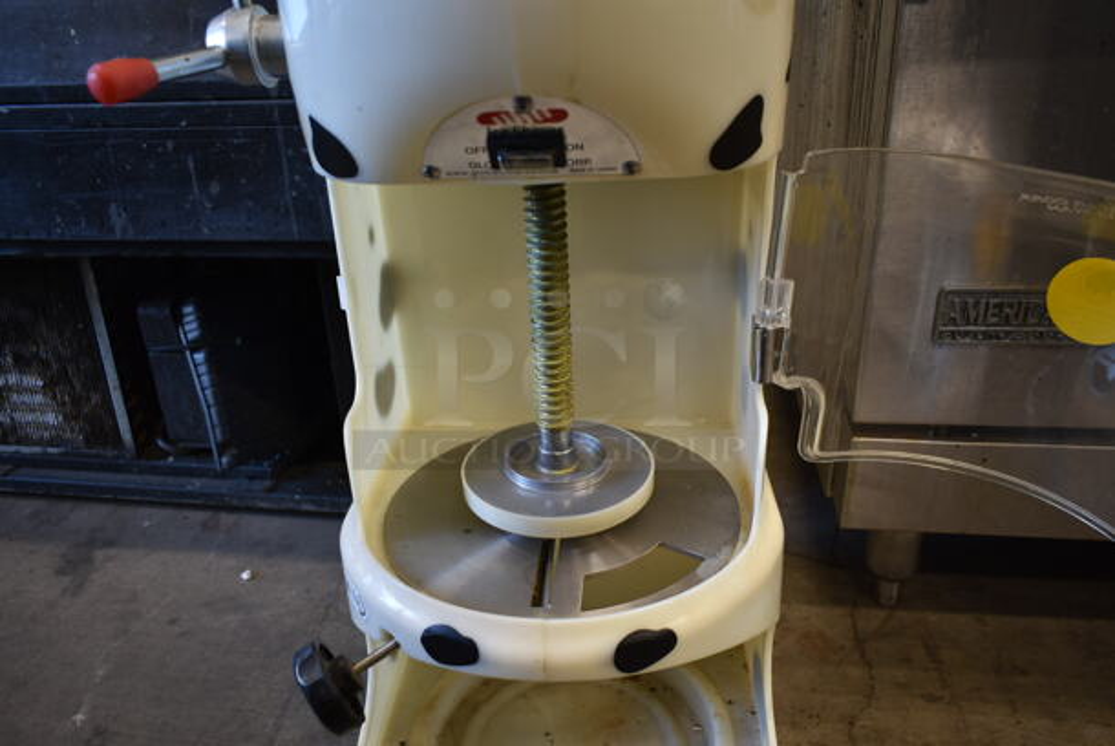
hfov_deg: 67.3
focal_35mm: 27
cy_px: 373
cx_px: 558
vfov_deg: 48.0
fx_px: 837
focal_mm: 18
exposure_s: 1/30
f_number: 3.5
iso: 280
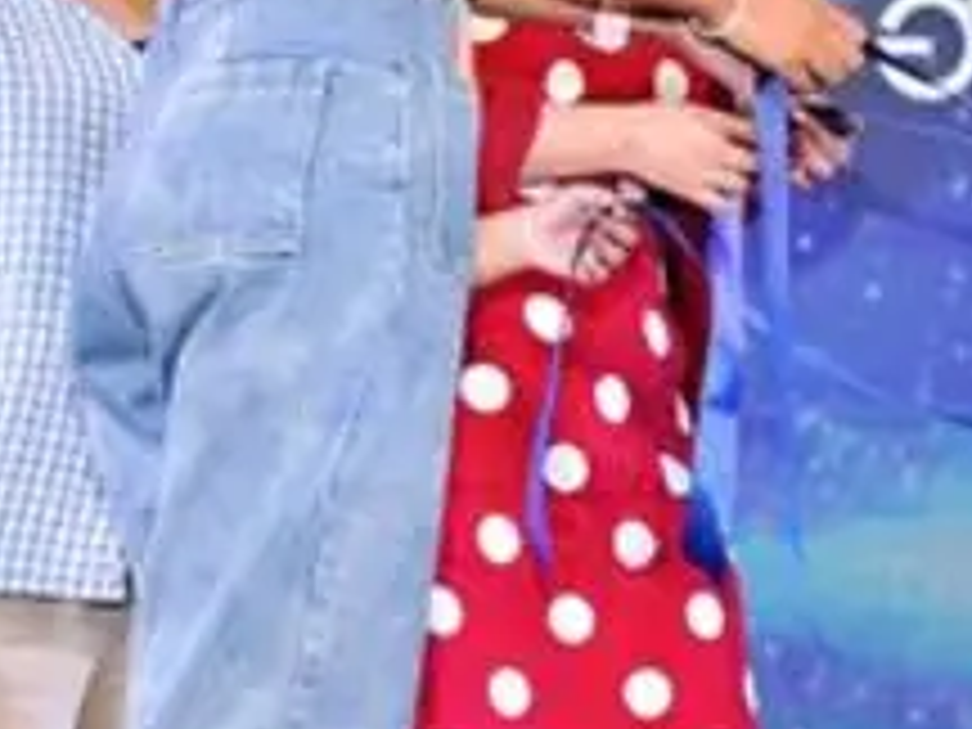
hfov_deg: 11.7
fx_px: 4689
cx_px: 981
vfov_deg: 8.9
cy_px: 94
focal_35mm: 167
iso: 2000
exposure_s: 1/160
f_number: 5.6
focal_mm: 48
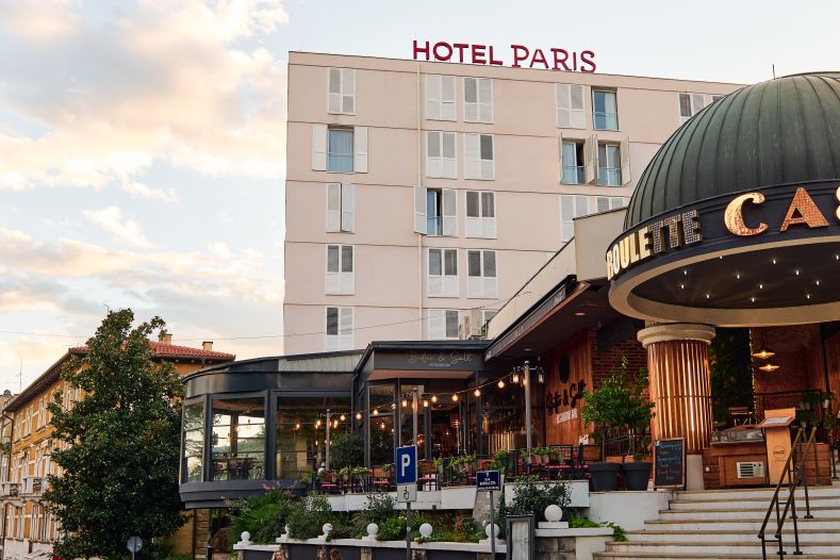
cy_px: 319
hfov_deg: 50.6
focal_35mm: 38
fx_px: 887
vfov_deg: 35.0
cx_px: 467
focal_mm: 20
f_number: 4
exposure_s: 1/200
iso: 125
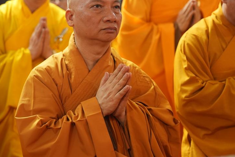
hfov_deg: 17.8
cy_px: 42
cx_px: 132
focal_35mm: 115
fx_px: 751
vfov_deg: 11.9
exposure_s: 1/100
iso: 2000
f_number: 2.8
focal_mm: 69
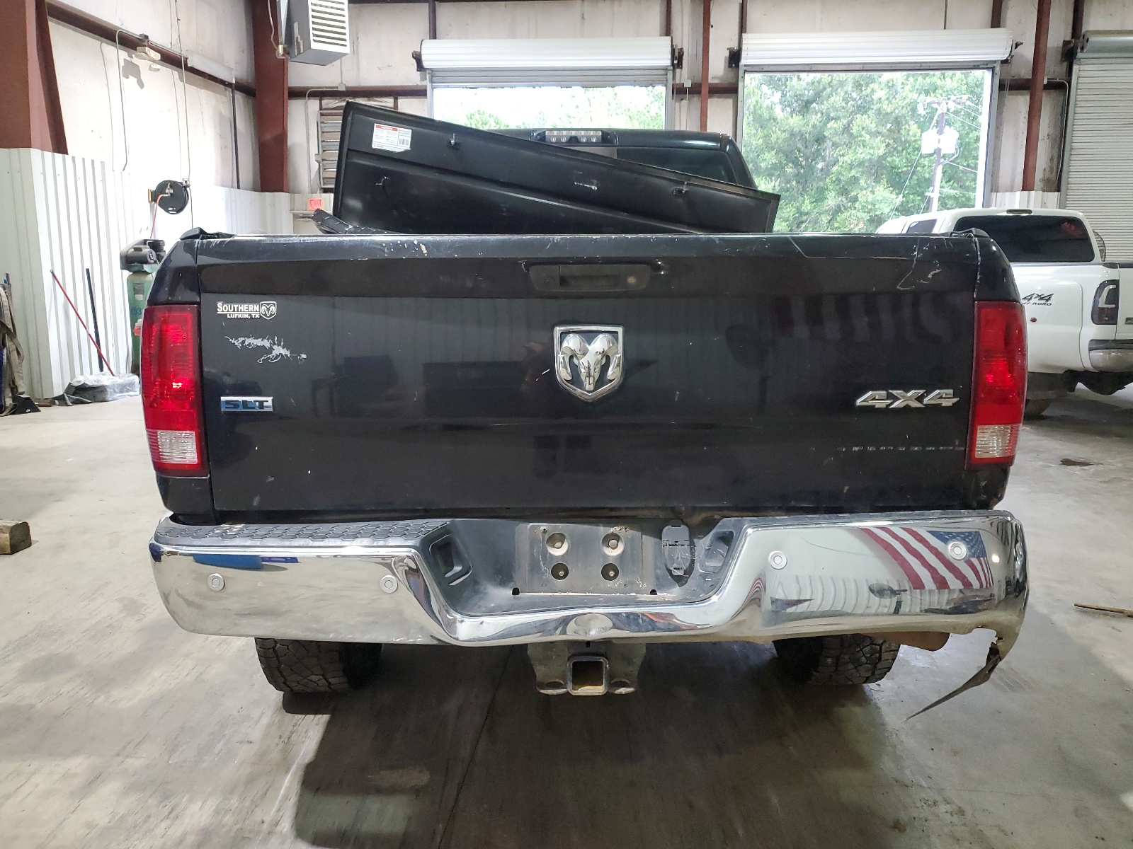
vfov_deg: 53.1
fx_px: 851
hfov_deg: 67.3
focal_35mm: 26
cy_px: 424
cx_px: 566
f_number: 1.5
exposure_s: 1/60.2
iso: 318
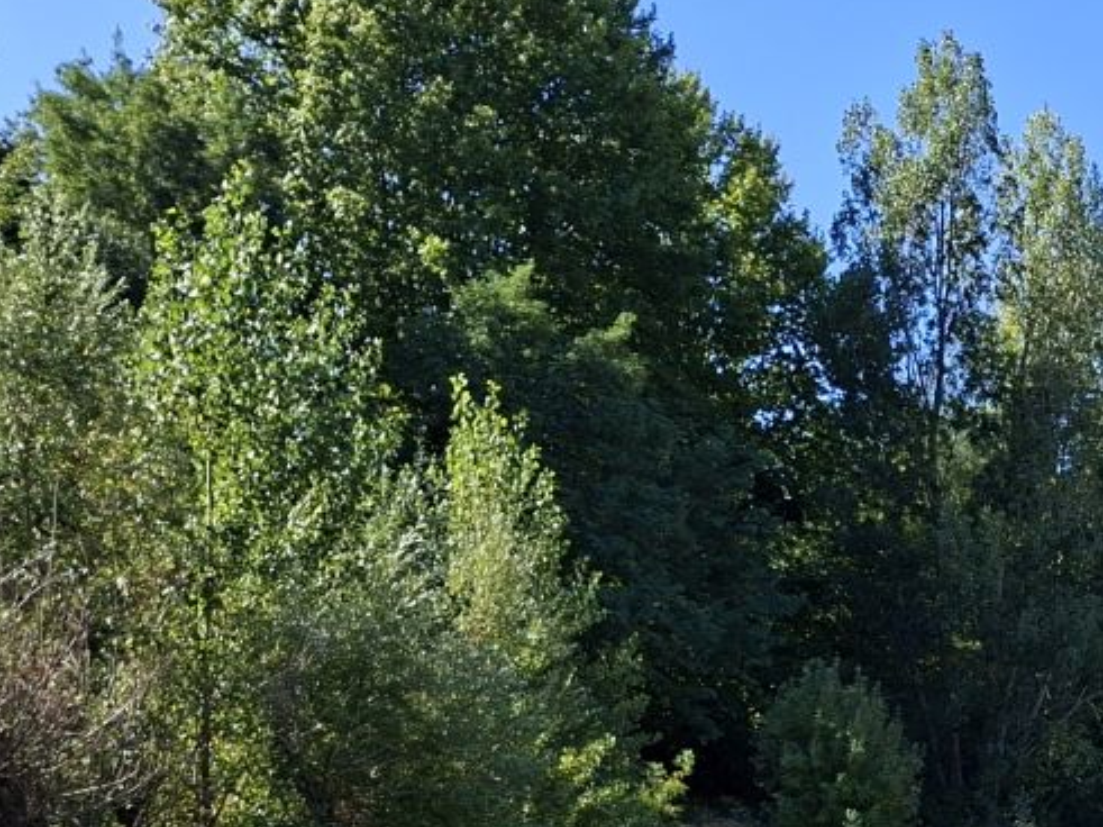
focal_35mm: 75
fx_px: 2389
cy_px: 1045
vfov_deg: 18.4
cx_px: 1393
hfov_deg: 23.3
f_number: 1.8
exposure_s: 1/1198
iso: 50
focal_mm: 5.54
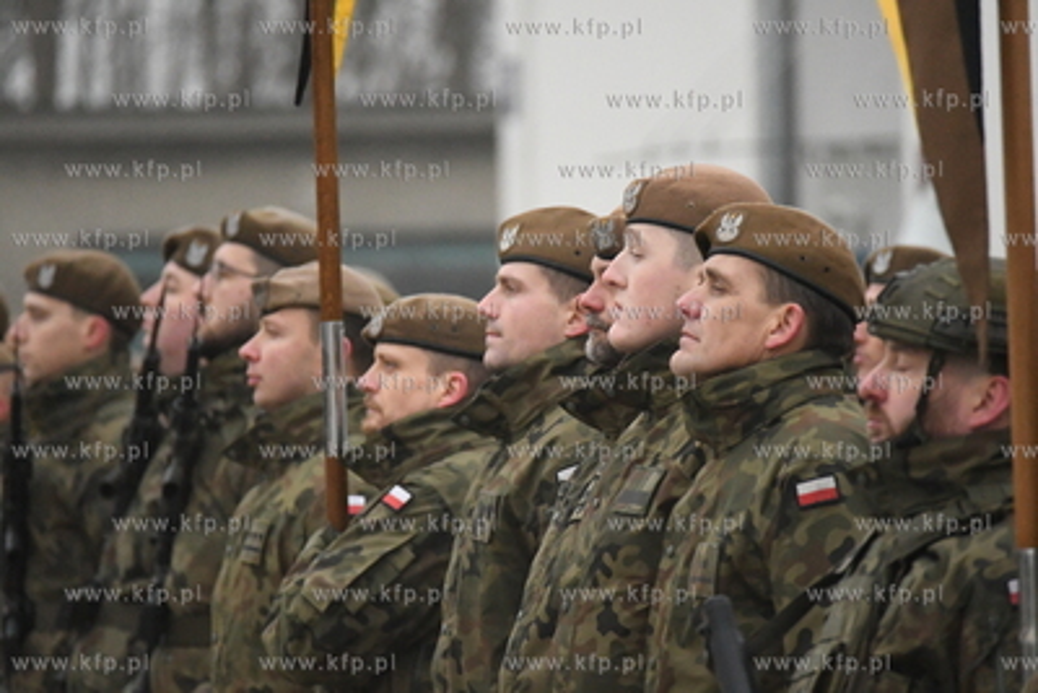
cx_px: 519
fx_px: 12979
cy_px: 346
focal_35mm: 450
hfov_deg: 4.6
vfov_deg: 3.1
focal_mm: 300
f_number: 5.6
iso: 9000
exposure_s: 1/3200
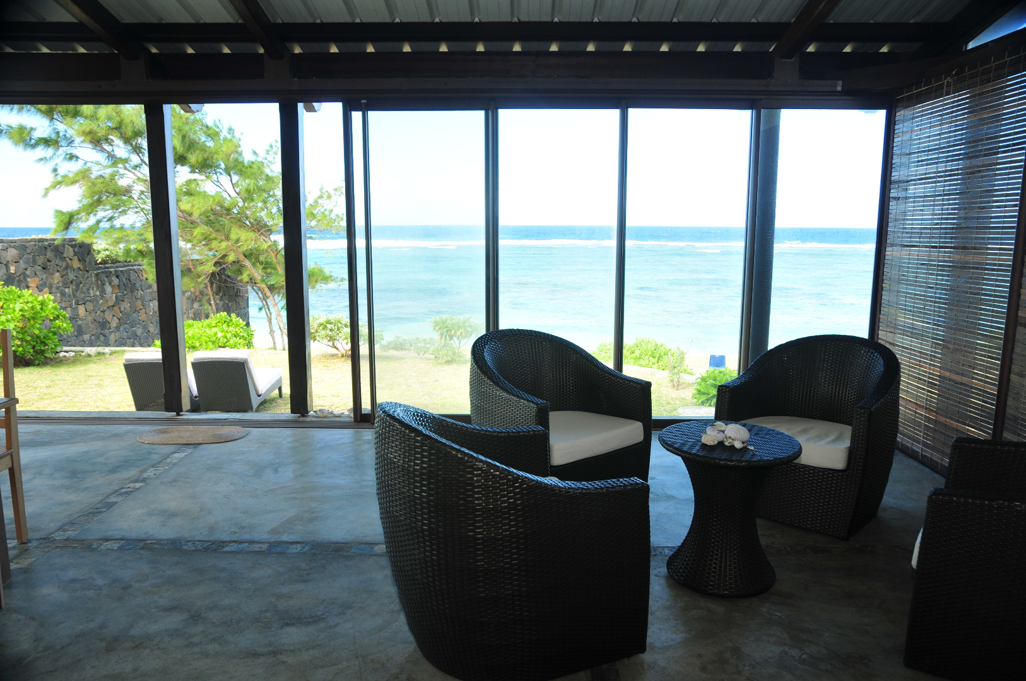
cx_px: 513
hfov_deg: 73.8
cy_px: 340
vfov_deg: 53.0
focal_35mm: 24
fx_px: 683
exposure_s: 1/30
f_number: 5.6
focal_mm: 16
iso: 200
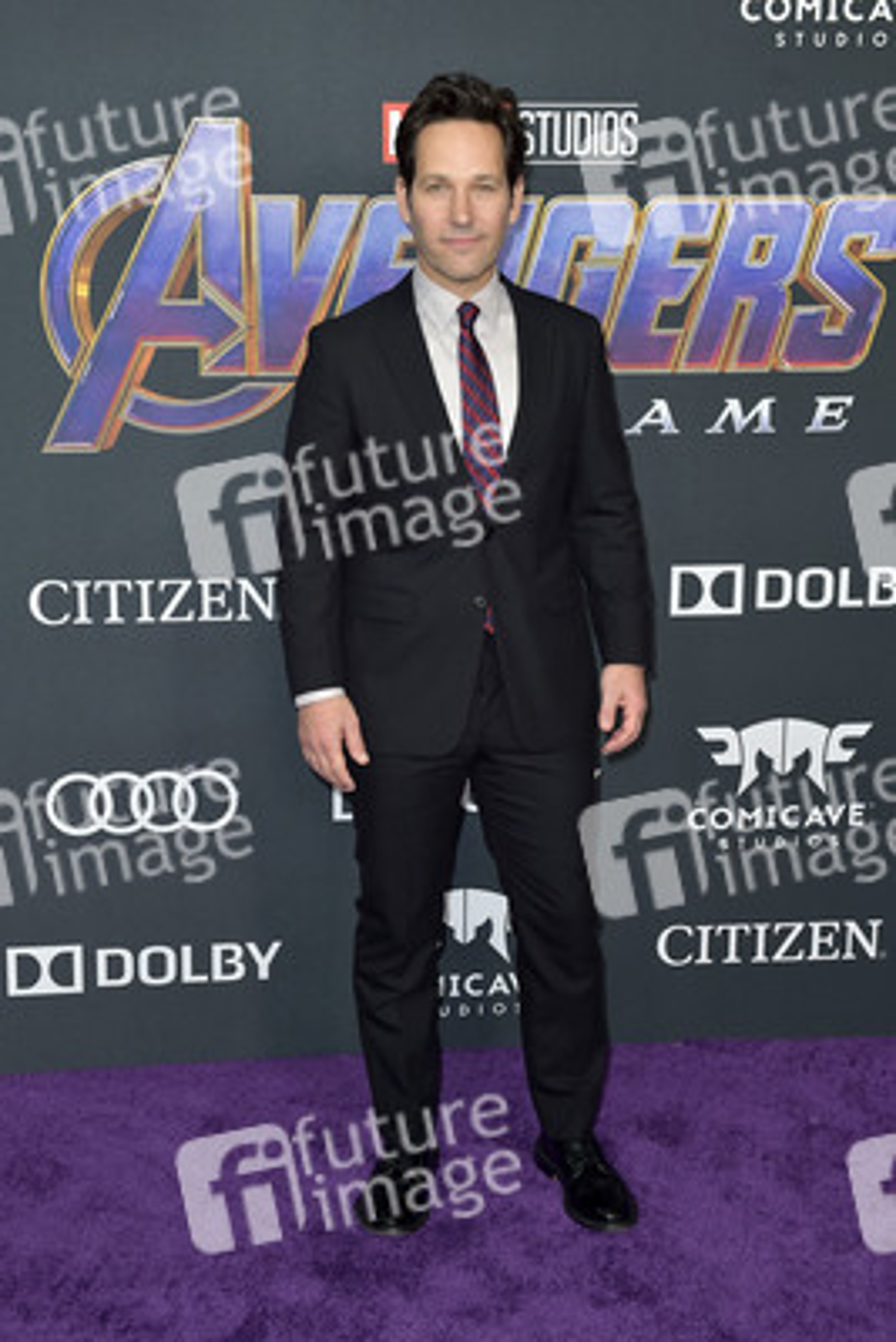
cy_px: 671
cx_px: 448
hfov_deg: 28.1
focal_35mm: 48
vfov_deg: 41.1
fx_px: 1790
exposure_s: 1/250
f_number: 5
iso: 250
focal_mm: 48
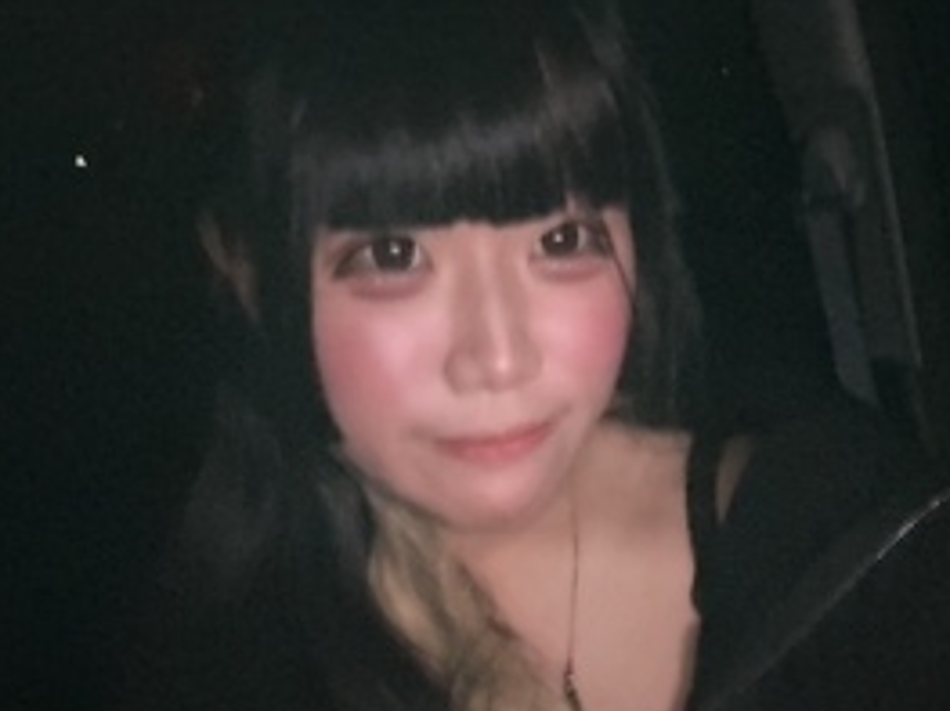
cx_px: 502
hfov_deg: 52.6
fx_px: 960
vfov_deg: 40.4
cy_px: 440
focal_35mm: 35
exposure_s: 1/10
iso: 2000
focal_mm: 2.69
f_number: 1.9
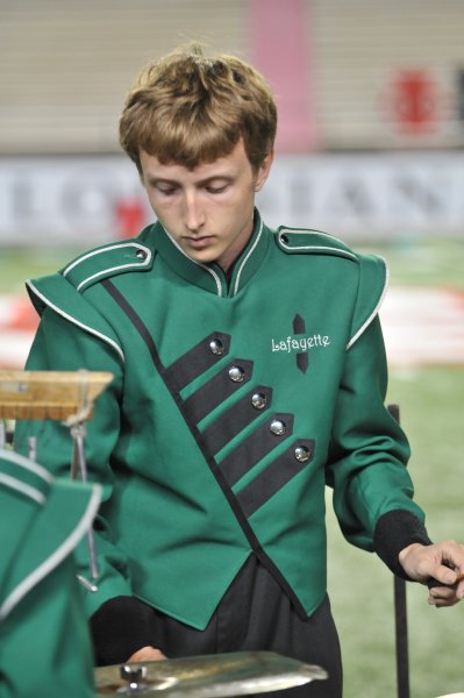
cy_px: 349
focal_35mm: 180
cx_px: 232
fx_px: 3486
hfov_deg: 7.6
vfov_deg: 11.4
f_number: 2.8
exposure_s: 1/160
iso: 800
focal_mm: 120
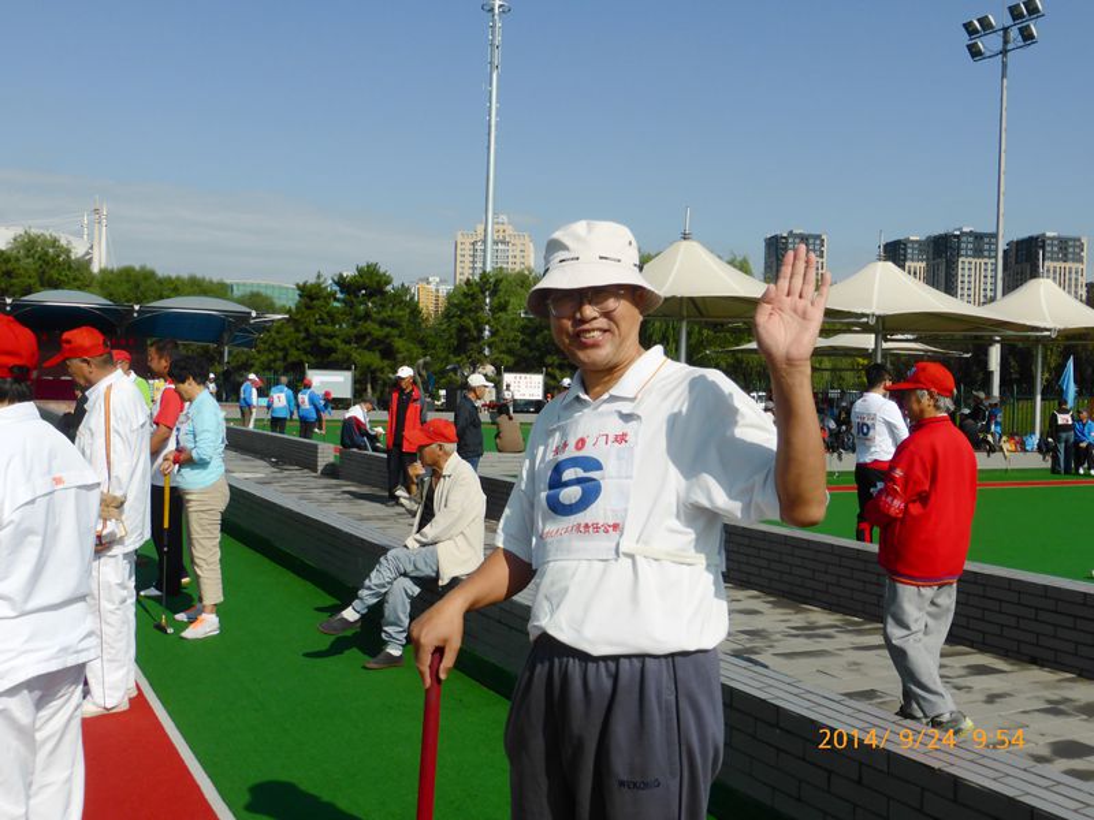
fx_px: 1106
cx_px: 547
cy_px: 410
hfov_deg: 52.6
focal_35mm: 35
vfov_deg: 40.7
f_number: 3.7
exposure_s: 1/1600
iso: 100
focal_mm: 6.1
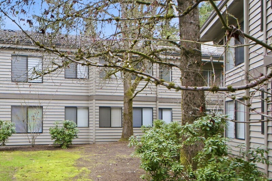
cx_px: -6
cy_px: 115
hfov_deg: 46.0
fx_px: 257
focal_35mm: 34
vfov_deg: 38.6
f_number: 9
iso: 400
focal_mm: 16
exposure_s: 1/13
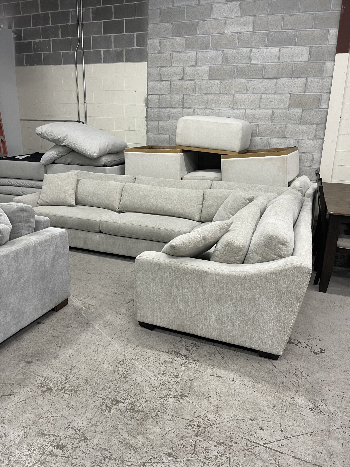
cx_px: 175
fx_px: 337
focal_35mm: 25
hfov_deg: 54.9
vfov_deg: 69.4
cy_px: 234
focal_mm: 5.1
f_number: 1.6
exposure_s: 1/60
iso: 80
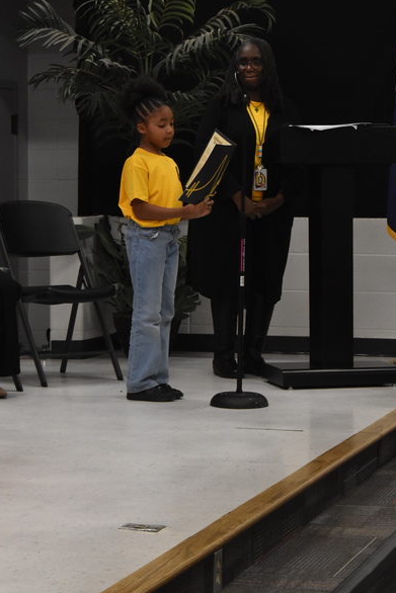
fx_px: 1858
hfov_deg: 12.2
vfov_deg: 18.1
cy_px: 214
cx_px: 160
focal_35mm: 113
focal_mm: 55
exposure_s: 1/100
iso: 2200
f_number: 7.1
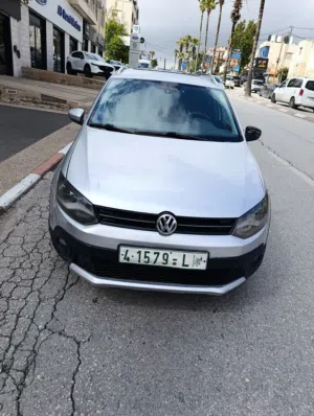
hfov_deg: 59.0
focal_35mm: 23
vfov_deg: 73.8
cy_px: 208
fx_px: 277
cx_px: 157
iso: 50
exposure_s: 1/448
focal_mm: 6.11
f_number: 1.65
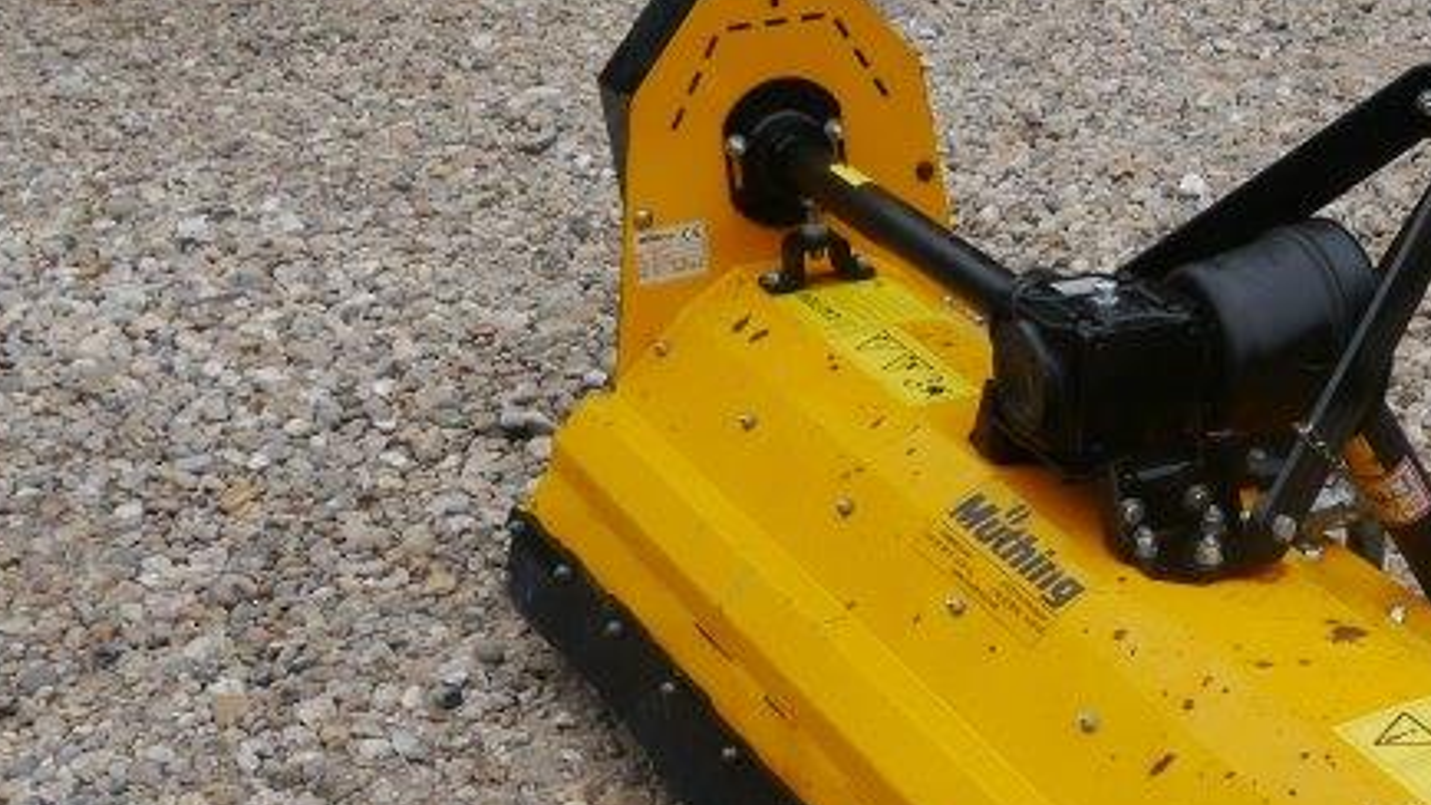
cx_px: 1273
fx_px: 2732
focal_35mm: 72
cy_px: 640
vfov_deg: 16.6
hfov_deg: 28.3
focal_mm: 14
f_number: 5.6
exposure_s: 1/320
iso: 160
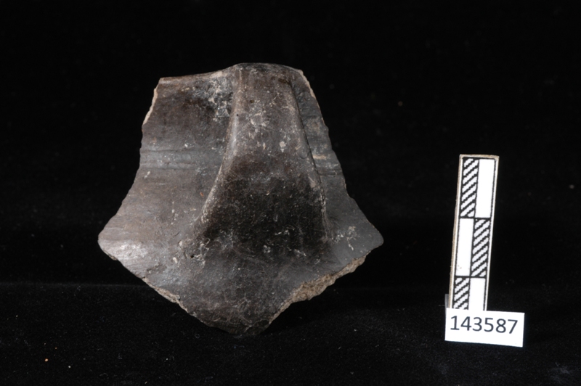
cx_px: 290
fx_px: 1451
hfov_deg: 22.6
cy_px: 193
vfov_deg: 15.2
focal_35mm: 90
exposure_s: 1/100
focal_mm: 60
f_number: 18
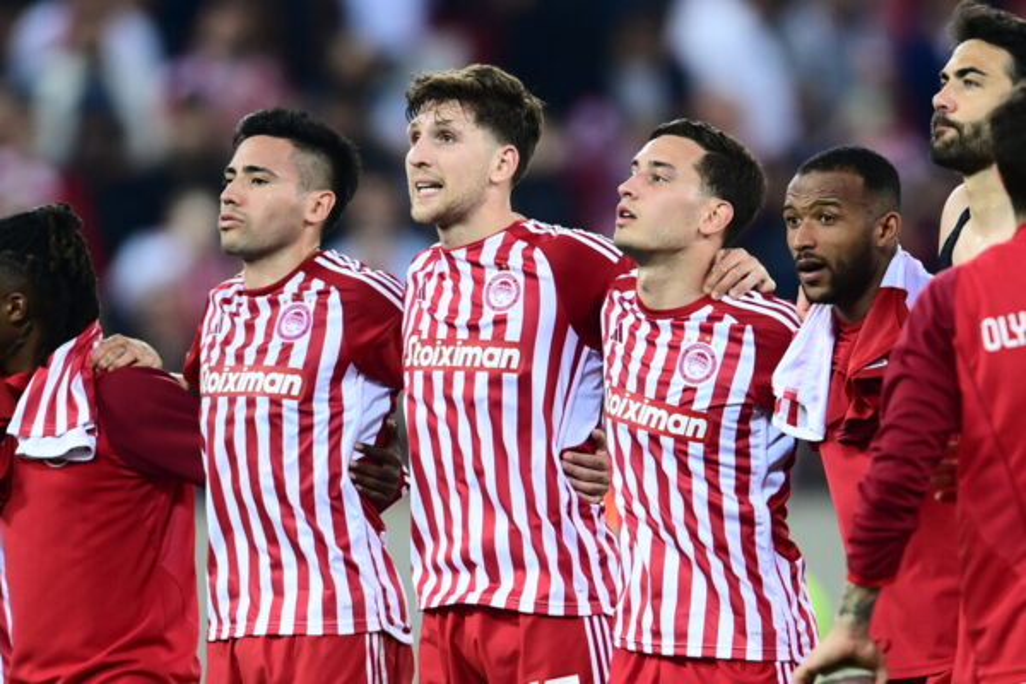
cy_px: 342
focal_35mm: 400
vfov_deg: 3.4
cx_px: 513
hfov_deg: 5.2
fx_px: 11399
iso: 2500
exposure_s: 1/1000
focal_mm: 400
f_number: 2.8
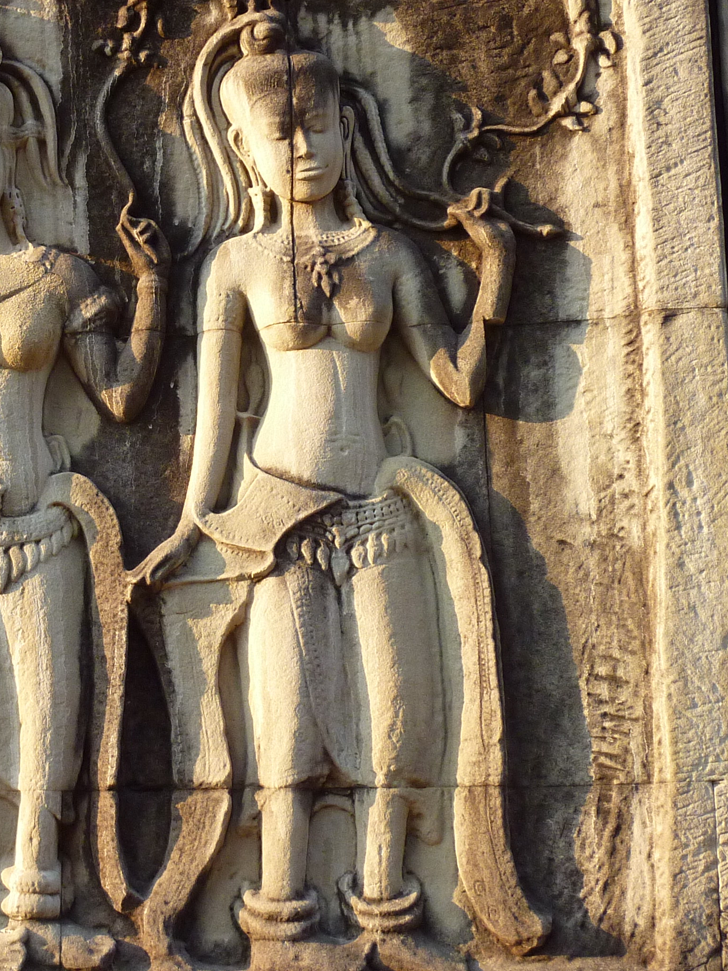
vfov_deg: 26.0
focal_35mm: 75
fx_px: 2103
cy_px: 435
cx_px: 4
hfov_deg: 19.1
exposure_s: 1/125
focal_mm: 6.9
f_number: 3.7
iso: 160
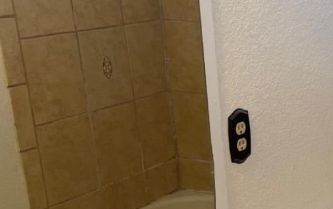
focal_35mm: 78
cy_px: 144
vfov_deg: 16.7
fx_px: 708
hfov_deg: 21.9
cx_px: 503
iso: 125
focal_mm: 6.76
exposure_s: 1/60
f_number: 1.78
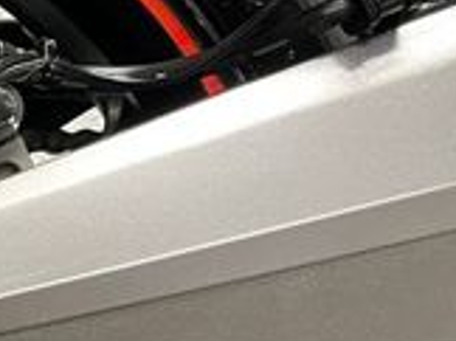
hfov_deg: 17.1
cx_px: -242
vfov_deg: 14.2
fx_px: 1355
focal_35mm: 103
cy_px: 310
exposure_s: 1/50
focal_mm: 5.1
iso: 320
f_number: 1.6
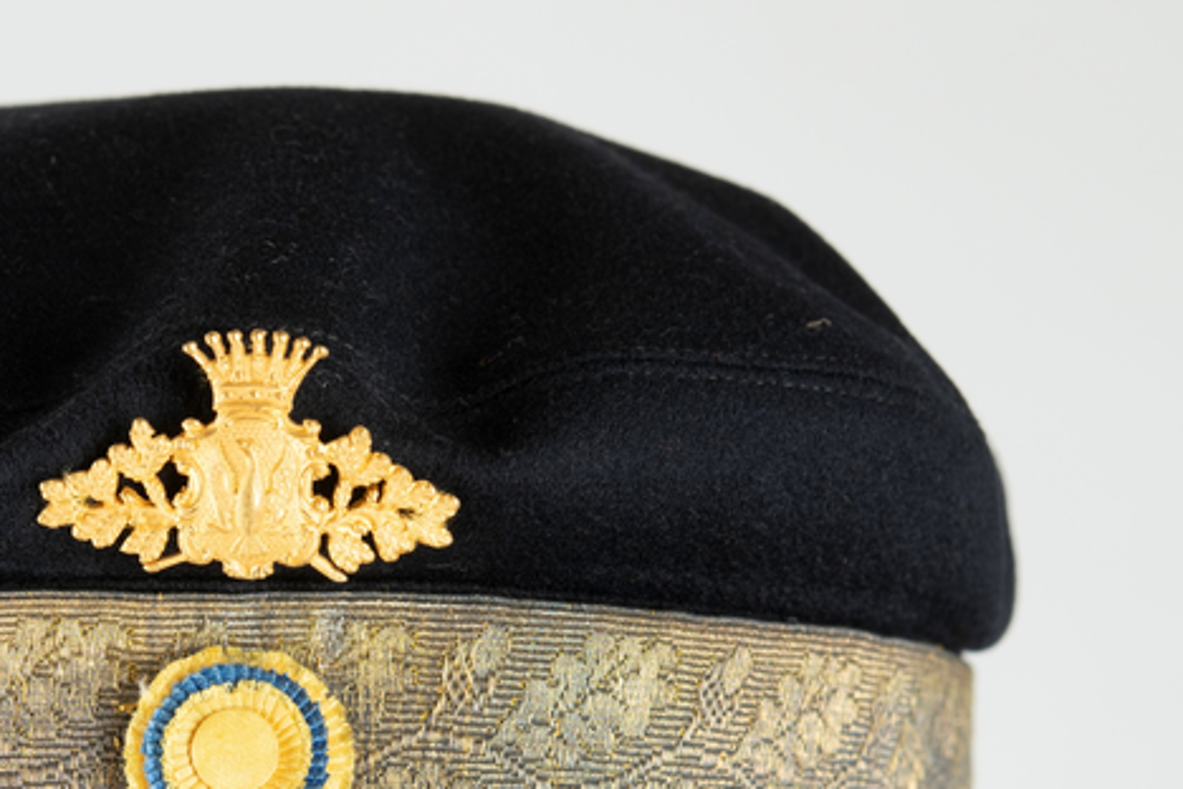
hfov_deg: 13.3
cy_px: 771
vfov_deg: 8.9
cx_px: 255
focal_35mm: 154
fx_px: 5060
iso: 200
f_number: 8
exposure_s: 1/160
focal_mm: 60
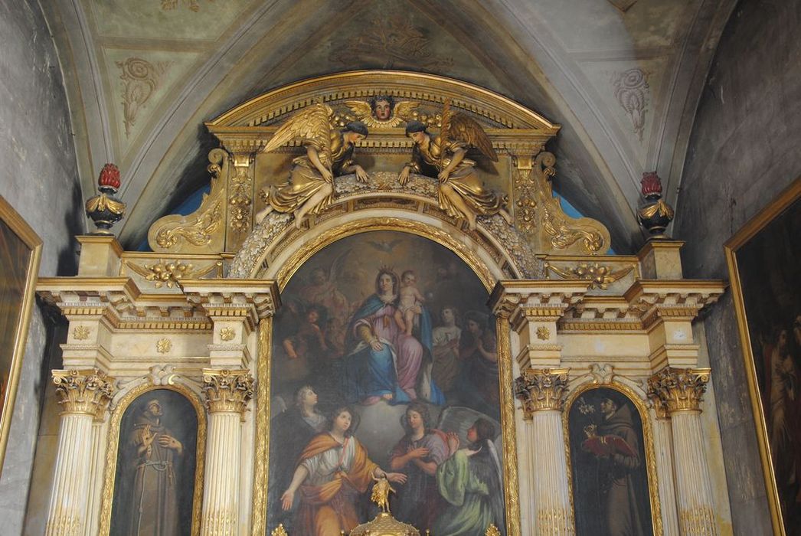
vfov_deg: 32.0
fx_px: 936
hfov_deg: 46.4
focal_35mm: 42
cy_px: 268
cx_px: 400
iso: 400
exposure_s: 2.5
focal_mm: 28
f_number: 6.3
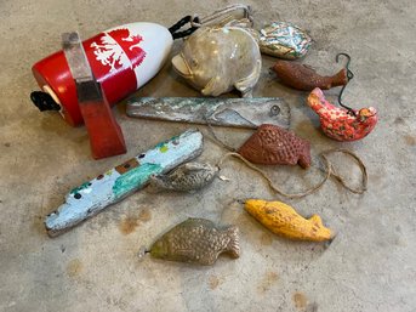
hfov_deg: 67.3
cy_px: 156
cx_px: 208
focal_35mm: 26
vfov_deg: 53.0
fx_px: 312
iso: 250
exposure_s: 1/60
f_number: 1.6
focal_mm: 5.1
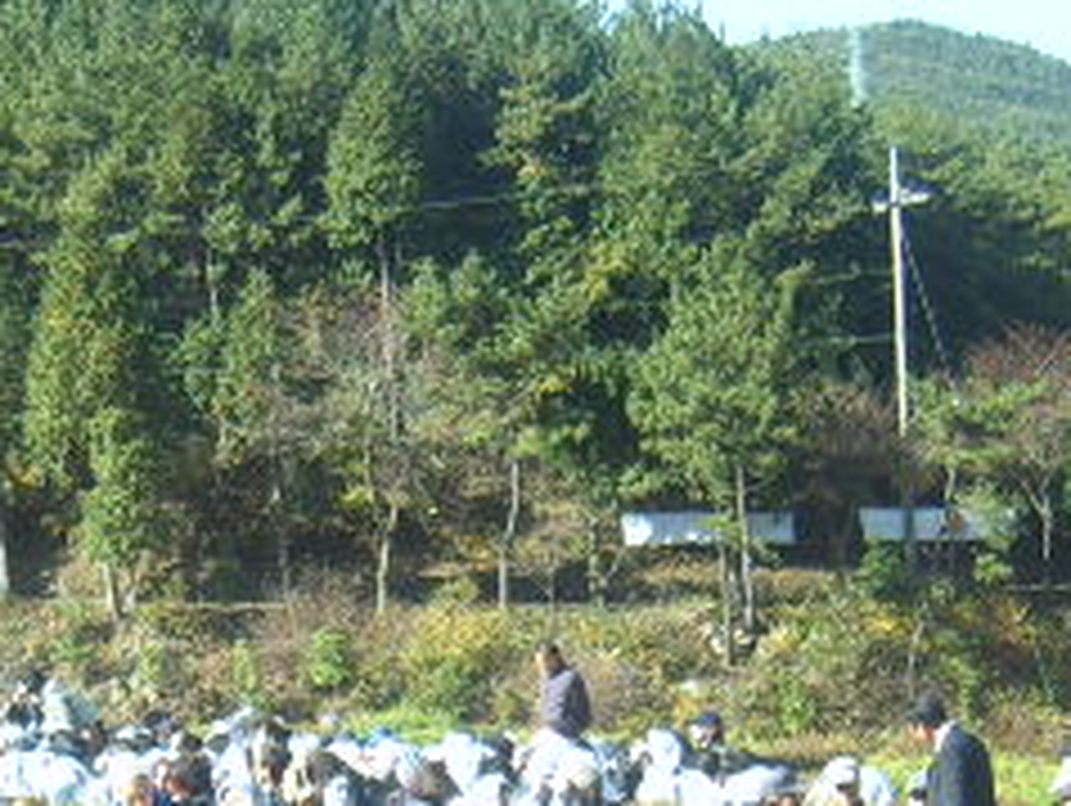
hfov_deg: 20.6
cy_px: 932
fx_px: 2911
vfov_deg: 15.3
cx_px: 243
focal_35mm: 94
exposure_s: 1/250
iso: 50
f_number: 2.8
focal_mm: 5.8
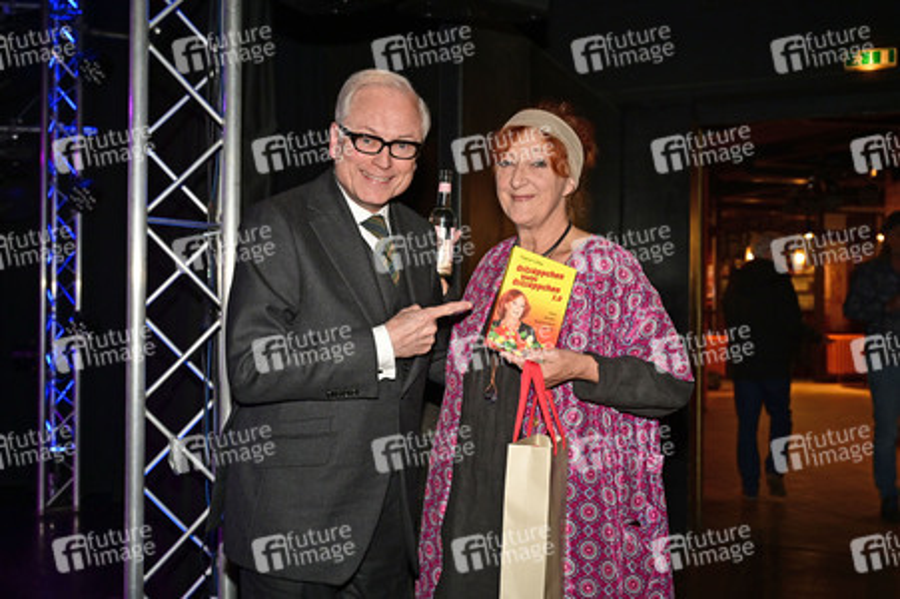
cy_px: 300
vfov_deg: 35.0
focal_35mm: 38
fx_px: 949
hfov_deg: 50.7
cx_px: 450
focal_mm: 38
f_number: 4
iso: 2000
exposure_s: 1/200
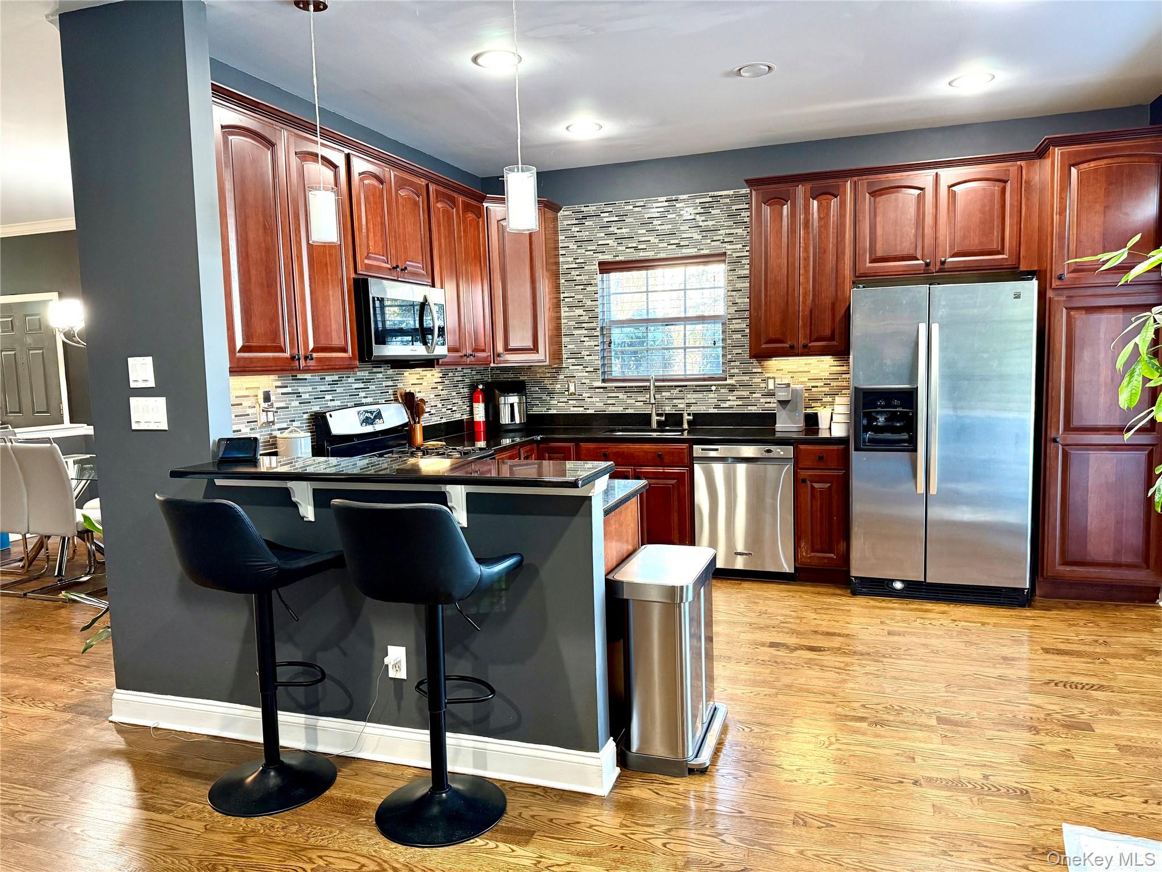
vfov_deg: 56.8
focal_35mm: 24
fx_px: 806
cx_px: 581
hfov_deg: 71.6
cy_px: 436
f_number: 1.78
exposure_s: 1/60
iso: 400
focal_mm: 6.76
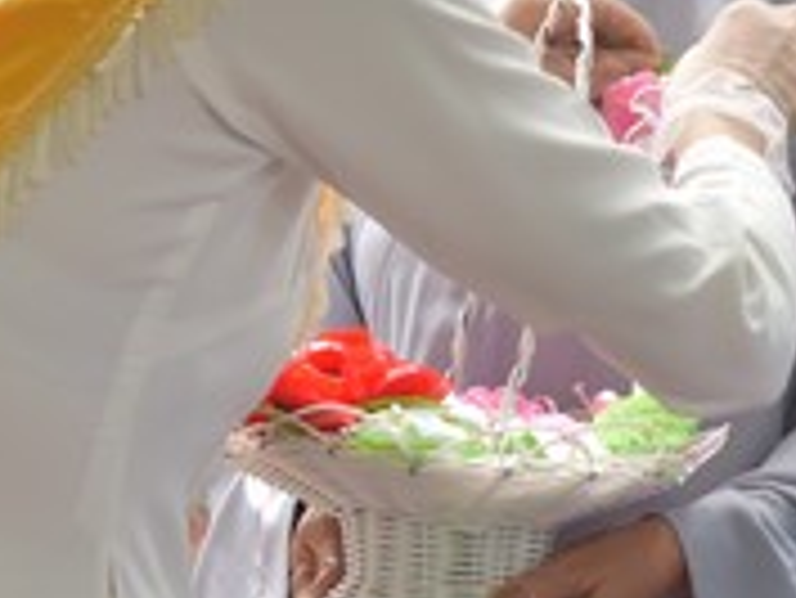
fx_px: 5039
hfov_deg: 9.0
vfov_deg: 6.7
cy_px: -184
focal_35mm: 219
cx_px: 845
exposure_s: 1/250
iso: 640
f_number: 4
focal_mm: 62
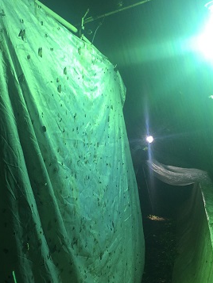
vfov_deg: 36.7
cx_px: 118
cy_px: 163
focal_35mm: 52
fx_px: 426
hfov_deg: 28.0
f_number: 2.2
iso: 32
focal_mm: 4.15
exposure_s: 1/60
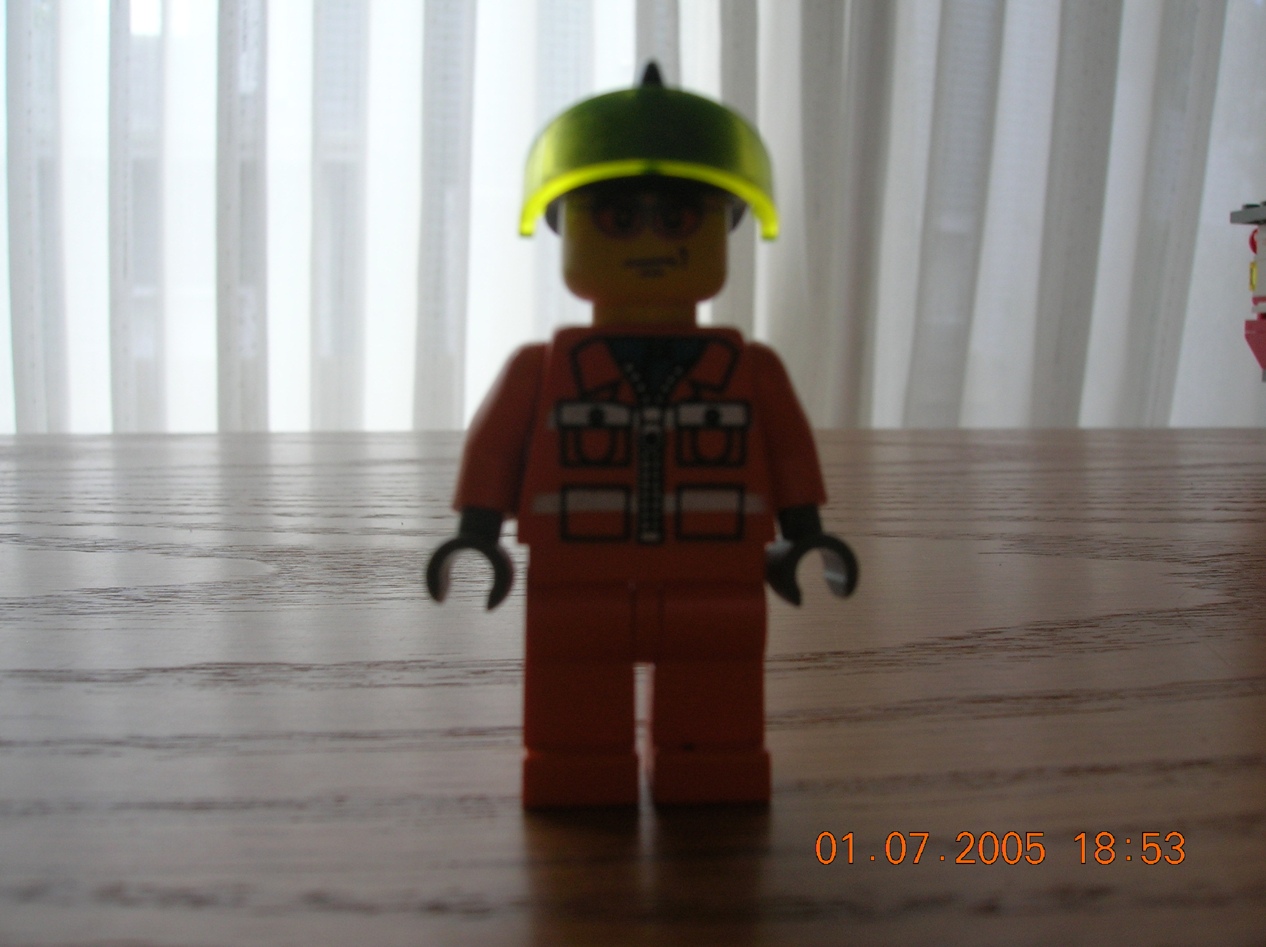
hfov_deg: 54.0
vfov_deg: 41.7
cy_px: 474
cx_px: 633
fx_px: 1242
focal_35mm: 34
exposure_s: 1/42.3
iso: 50
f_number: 4.9
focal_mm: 5.7
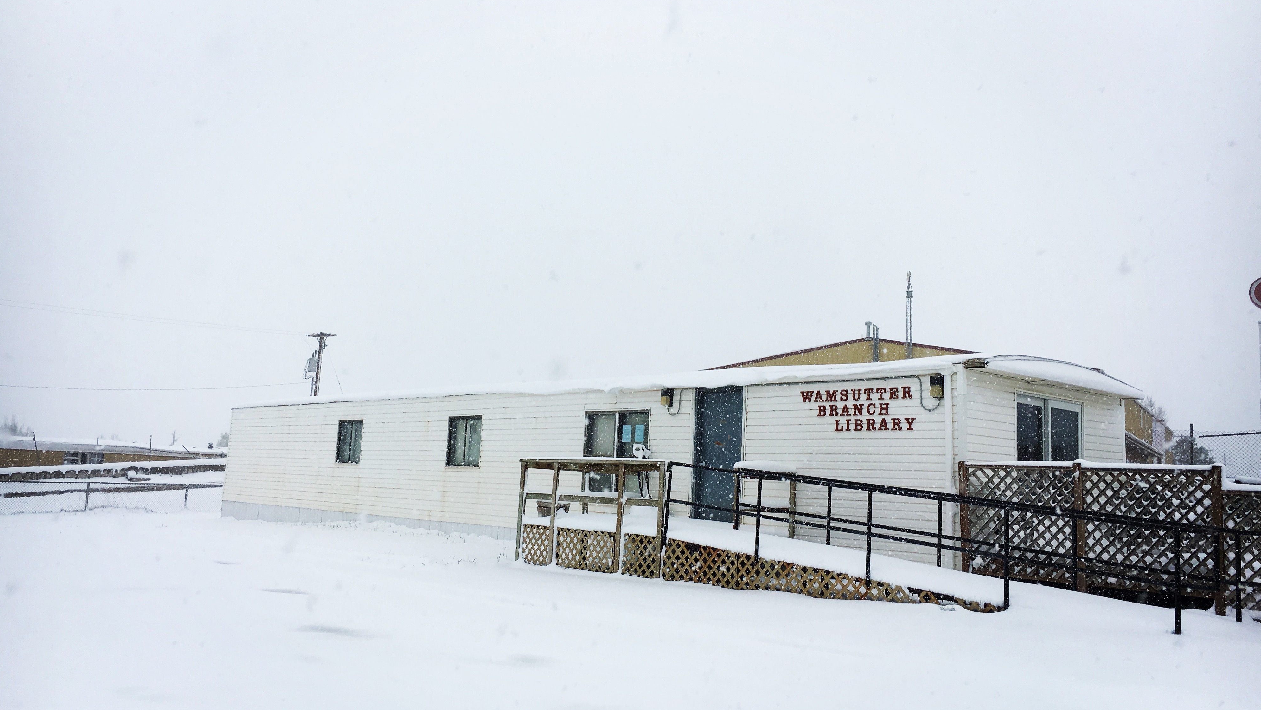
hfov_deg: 61.0
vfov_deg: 36.7
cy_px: 348
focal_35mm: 32
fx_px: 1070
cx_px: 632
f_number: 2.2
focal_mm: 4.15
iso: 25
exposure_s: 1/4808
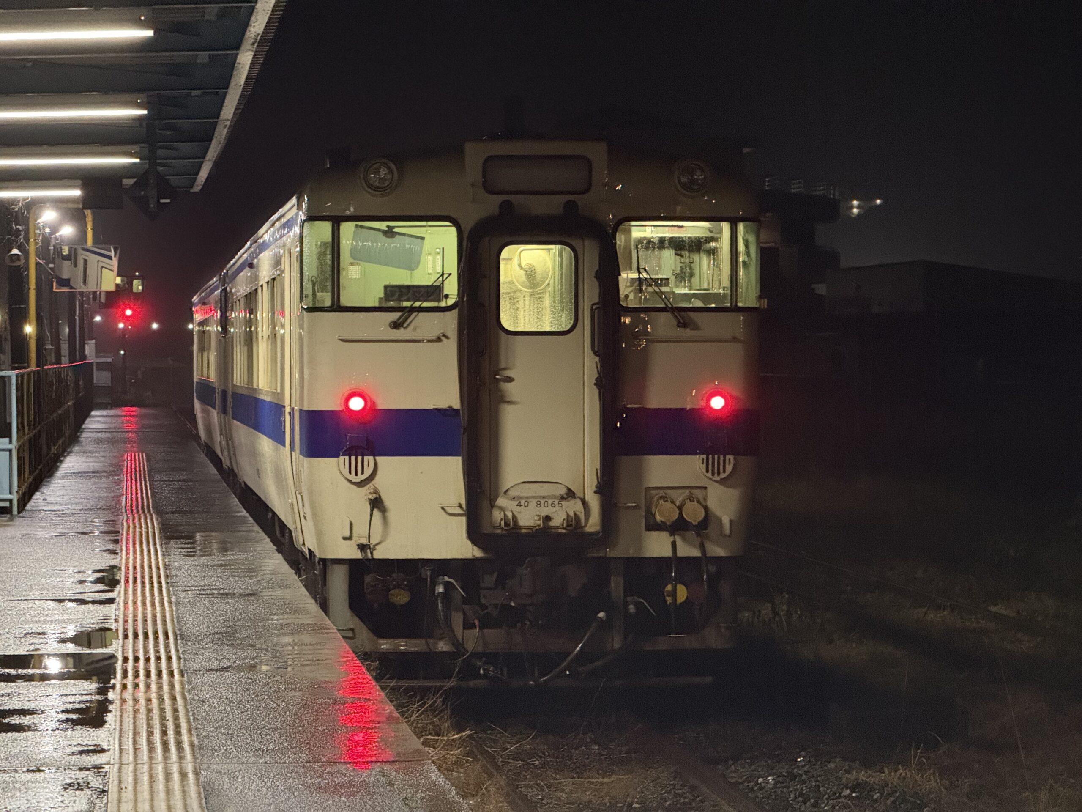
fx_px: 3751
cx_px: 541
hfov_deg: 16.4
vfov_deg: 12.3
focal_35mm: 120
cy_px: 406
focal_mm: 15.66
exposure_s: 1/36
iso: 1600
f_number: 2.8
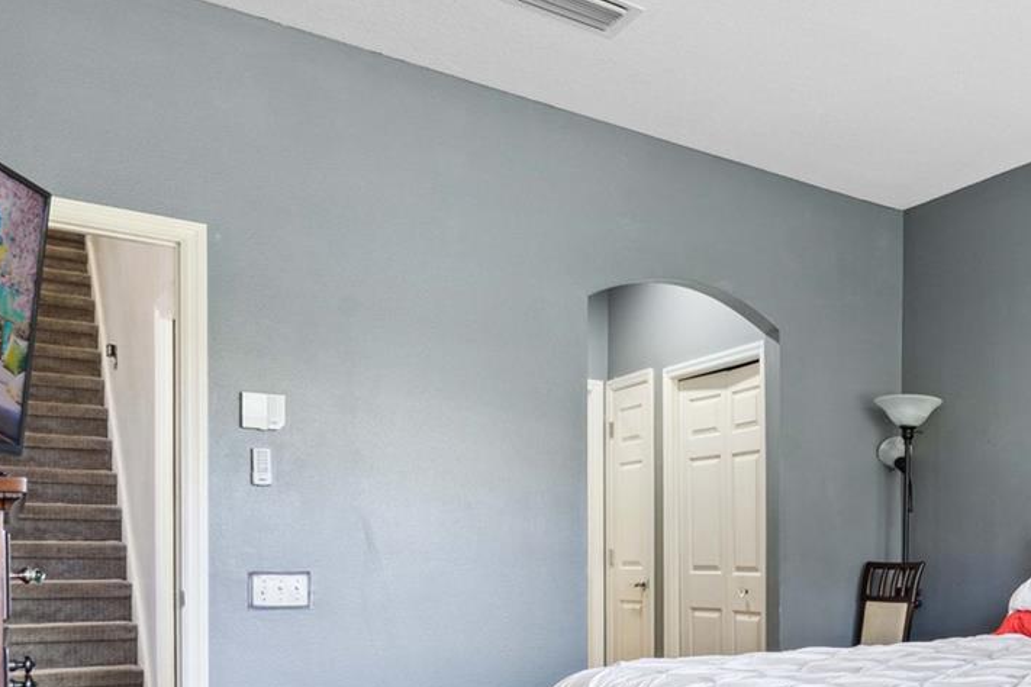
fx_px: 1031
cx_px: 1011
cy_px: 584
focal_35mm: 36
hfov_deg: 45.6
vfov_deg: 35.2
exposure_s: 1/10
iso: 250
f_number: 8
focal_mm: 16
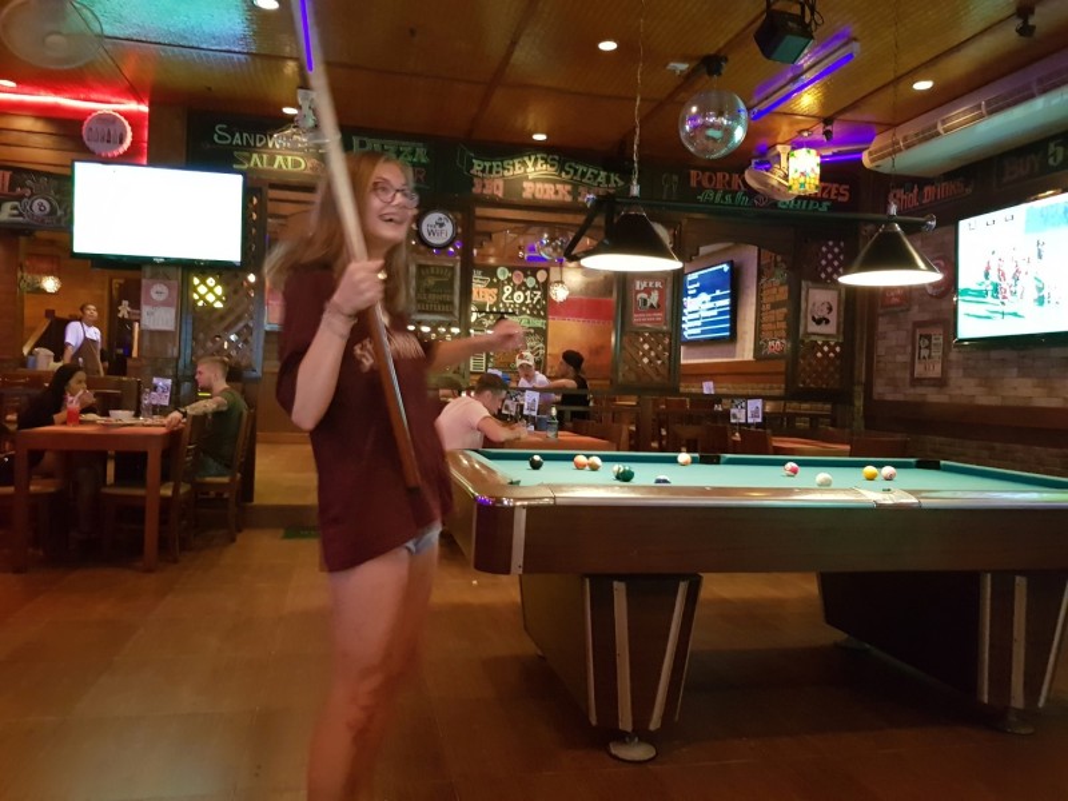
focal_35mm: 26
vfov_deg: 53.1
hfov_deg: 67.3
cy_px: 400
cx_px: 534
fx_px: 802
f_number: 1.7
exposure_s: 1/10
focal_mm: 4.2
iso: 640
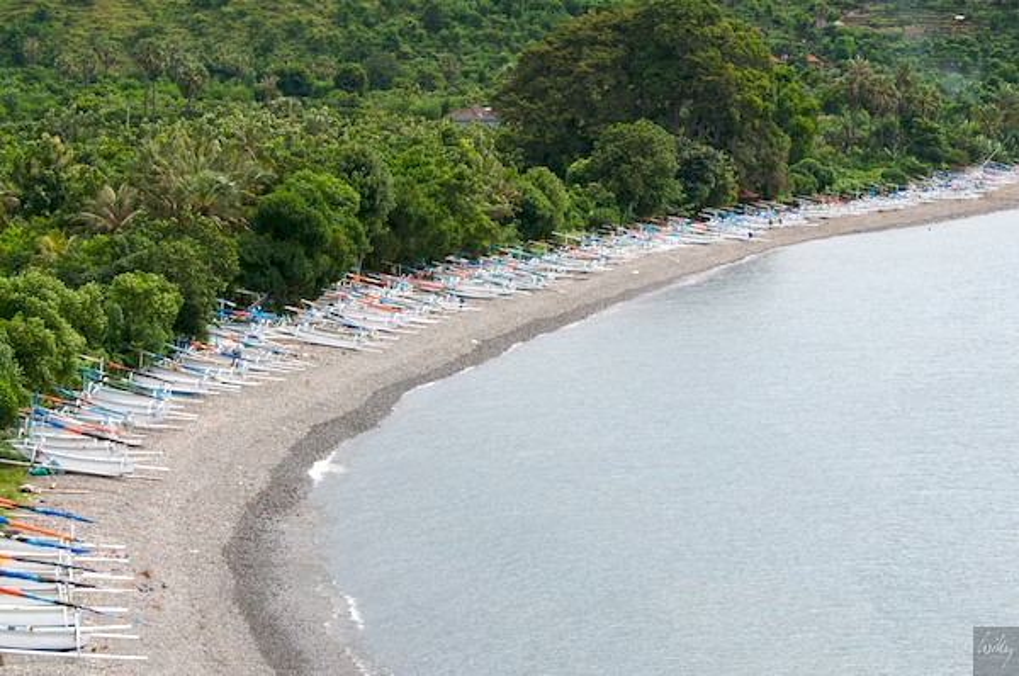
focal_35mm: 120
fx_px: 3391
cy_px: 338
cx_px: 510
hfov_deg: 17.1
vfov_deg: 11.4
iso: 320
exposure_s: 1/400
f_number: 10
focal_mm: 80
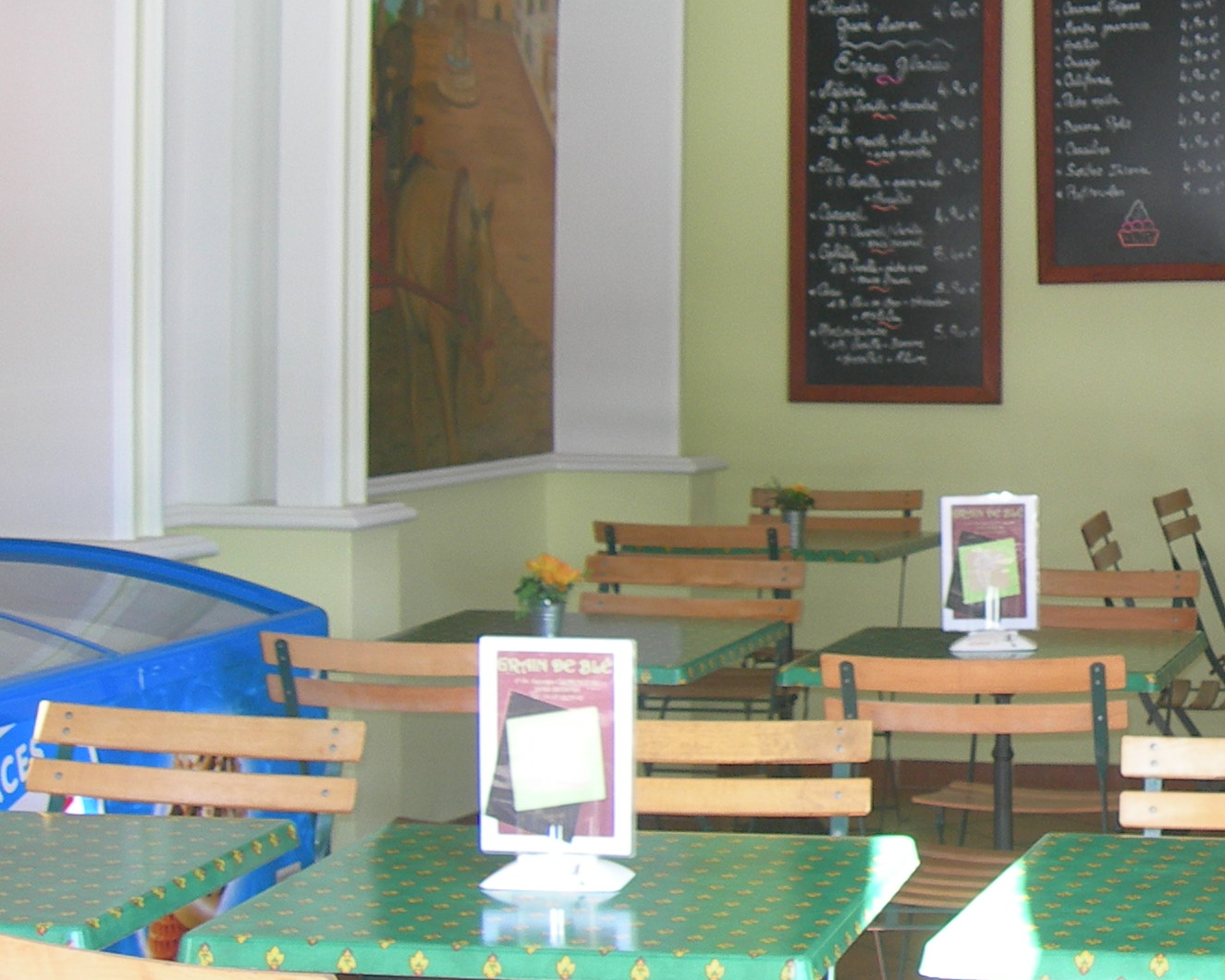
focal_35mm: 86
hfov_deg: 21.0
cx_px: 1376
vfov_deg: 17.9
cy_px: 441
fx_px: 3118
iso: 50
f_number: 2.8
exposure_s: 1/30
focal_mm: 7.8
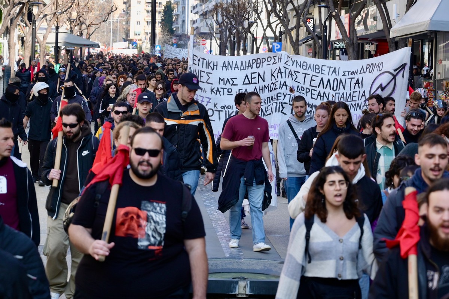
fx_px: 873
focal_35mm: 70
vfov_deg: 19.4
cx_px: 224
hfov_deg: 28.9
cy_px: 150
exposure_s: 1/1000
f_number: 4
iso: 320
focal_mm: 70
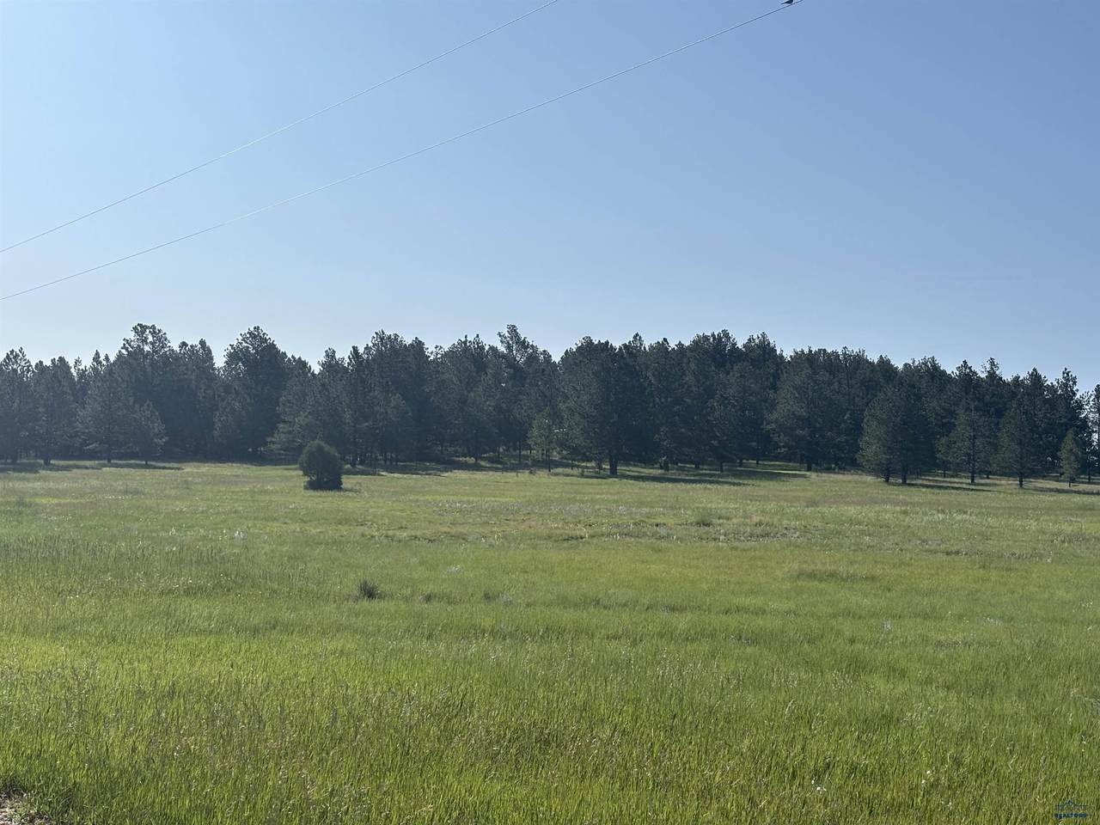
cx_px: 550
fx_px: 1652
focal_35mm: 52
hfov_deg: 36.8
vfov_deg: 28.0
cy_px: 412
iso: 40
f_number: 1.6
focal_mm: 5.96
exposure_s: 1/6329
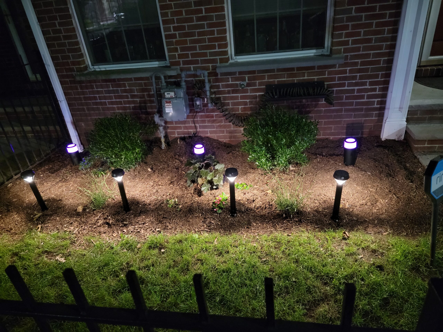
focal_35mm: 24
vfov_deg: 56.8
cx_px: 222
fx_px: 307
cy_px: 166
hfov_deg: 71.6
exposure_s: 1/24
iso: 1250
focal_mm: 6.7
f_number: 1.8
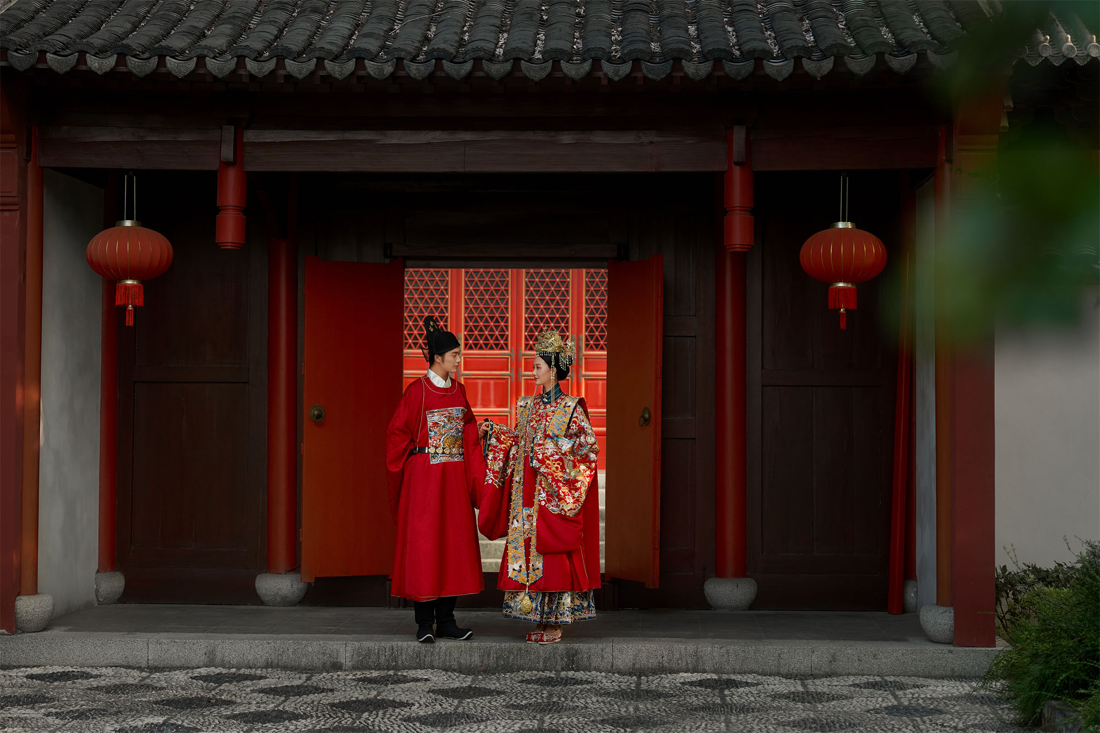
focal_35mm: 70
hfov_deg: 28.8
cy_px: 366
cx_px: 550
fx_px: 2139
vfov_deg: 19.5
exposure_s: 1/800
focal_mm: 70
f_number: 2.8
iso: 500
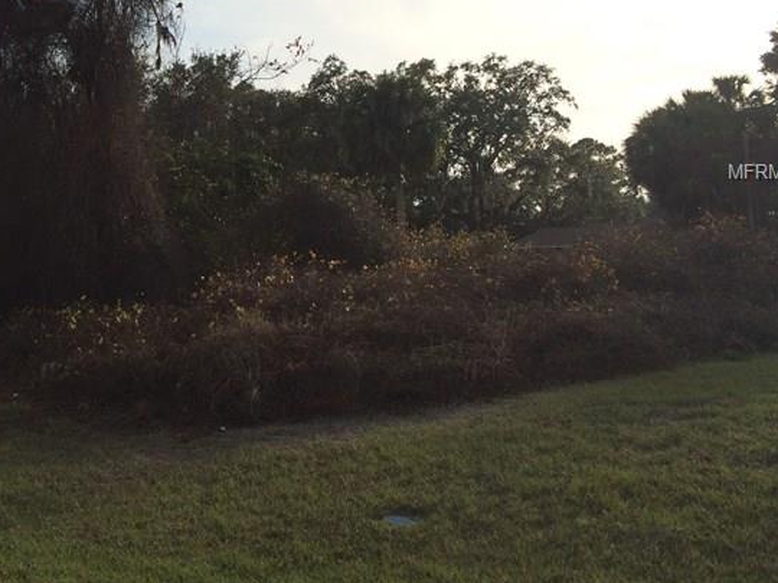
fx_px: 1236
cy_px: 173
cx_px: 78
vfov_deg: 26.3
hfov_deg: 33.1
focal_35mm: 55
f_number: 2.2
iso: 32
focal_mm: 4.15
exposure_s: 1/2053
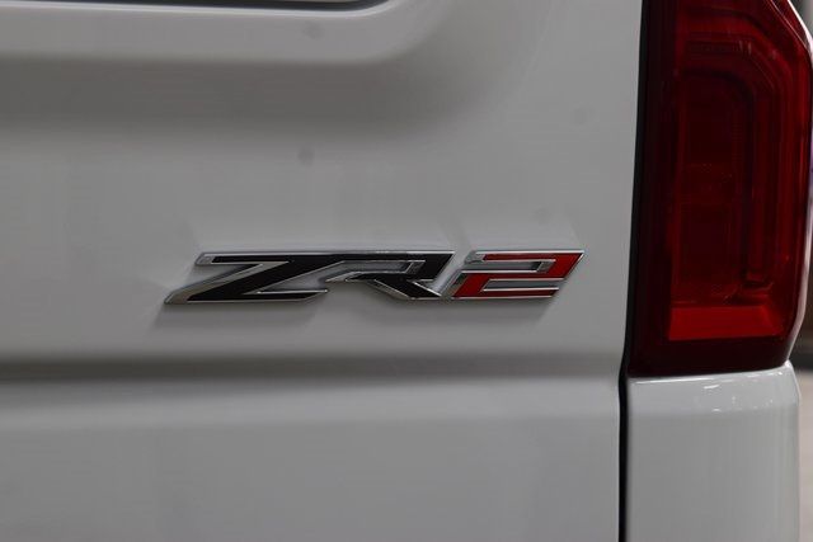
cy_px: 271
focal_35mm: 105
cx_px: 406
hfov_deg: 19.5
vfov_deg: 13.0
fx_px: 2372
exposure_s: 1/30
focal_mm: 70
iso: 560
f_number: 7.1
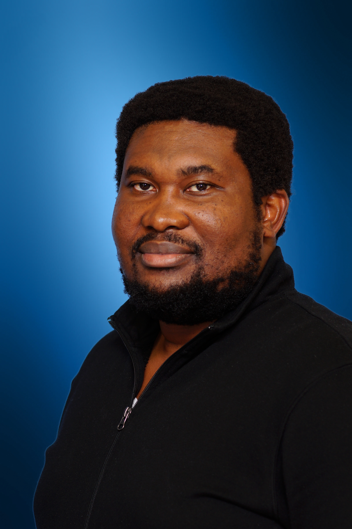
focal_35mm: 150
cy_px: 264
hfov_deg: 9.1
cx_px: 176
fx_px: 2205
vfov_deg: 13.7
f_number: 4
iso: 100
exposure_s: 1/80
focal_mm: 100
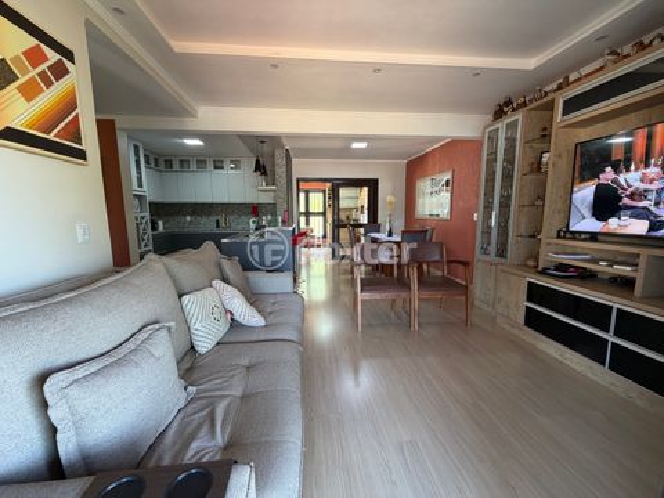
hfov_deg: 102.1
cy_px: 249
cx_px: 332
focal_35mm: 14
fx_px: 269
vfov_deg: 85.7
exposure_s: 1/60
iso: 200
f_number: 2.2
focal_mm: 2.22
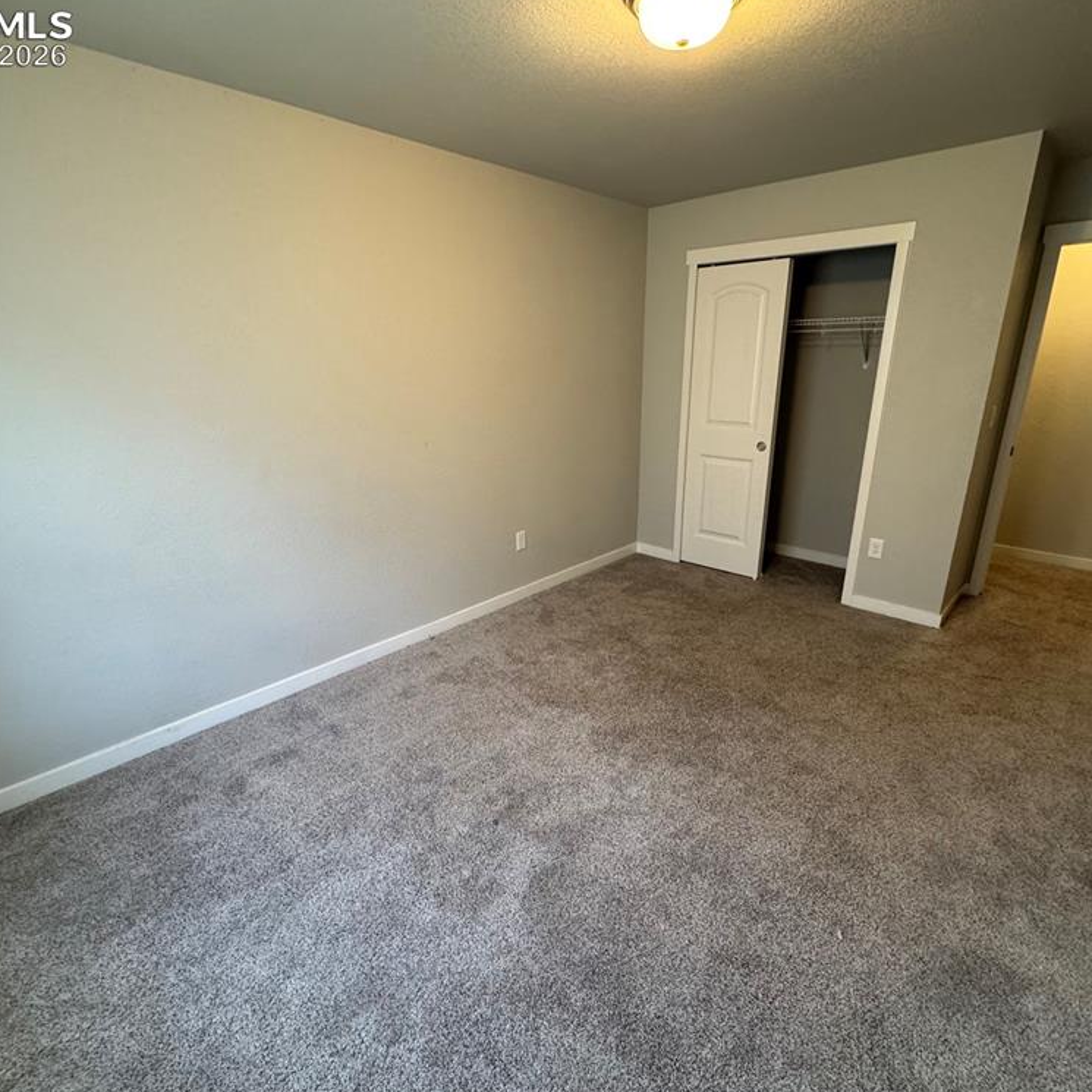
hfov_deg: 83.9
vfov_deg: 84.0
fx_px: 607
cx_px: 529
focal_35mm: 17
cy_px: 547
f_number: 2.2
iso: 320
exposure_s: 1/60
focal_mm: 2.22
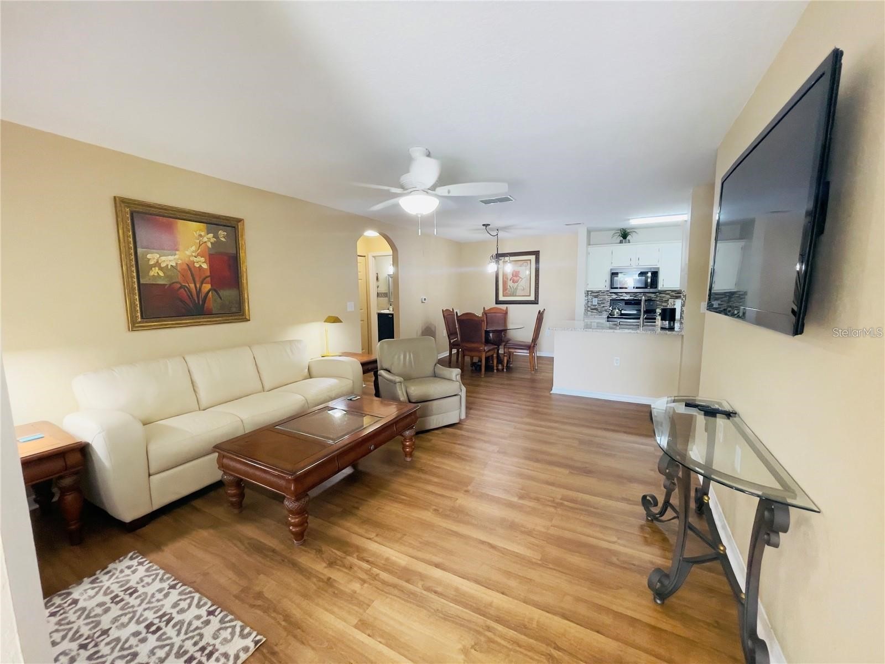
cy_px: 332
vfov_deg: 89.9
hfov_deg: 106.2
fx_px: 332
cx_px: 442
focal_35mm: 13
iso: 200
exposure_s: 1/60
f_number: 2.4
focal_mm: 1.54
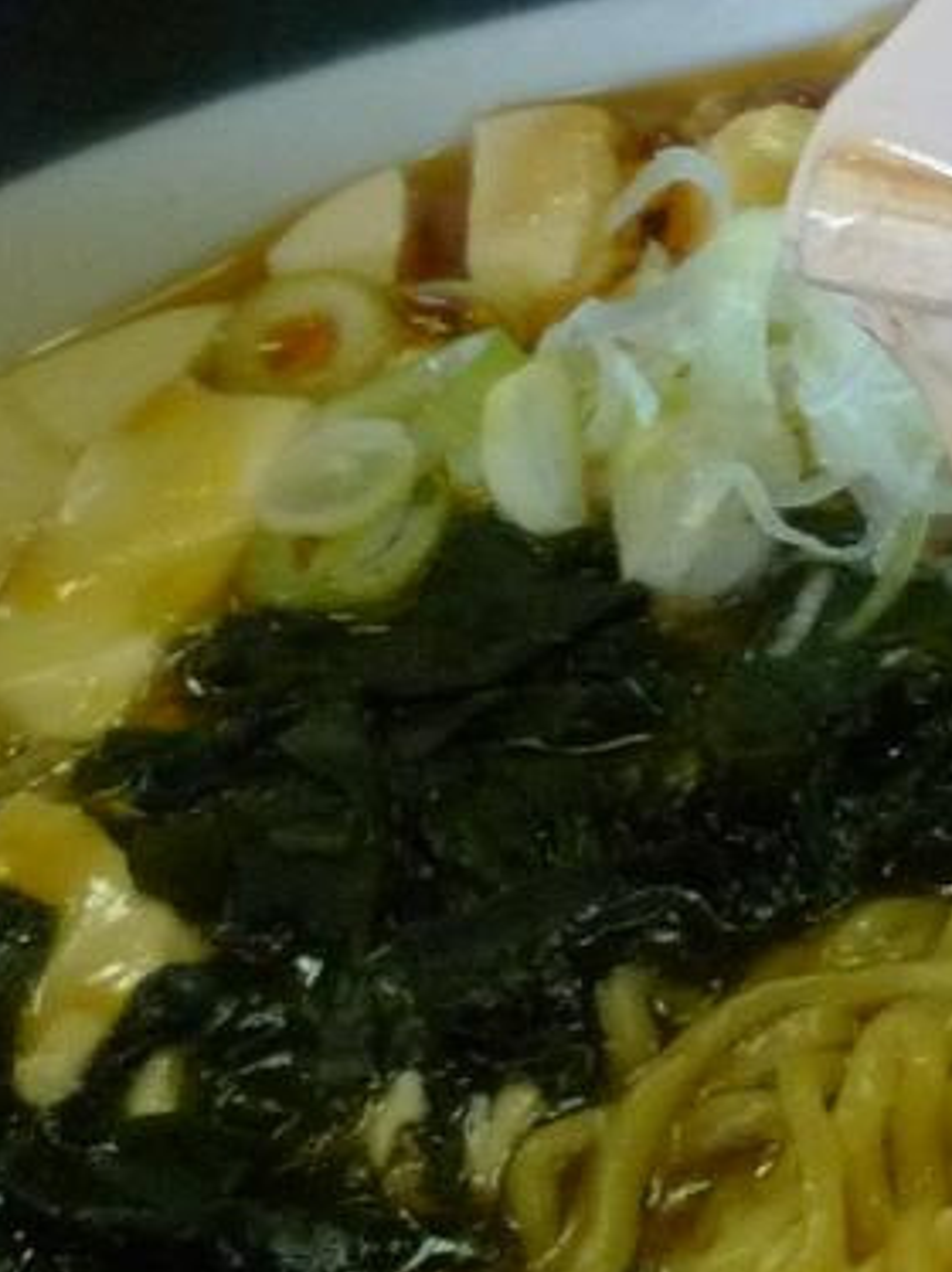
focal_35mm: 92
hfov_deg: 15.3
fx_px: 3377
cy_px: 473
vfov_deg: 21.3
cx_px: 1234
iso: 400
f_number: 8
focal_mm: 5.1
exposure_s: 1/8
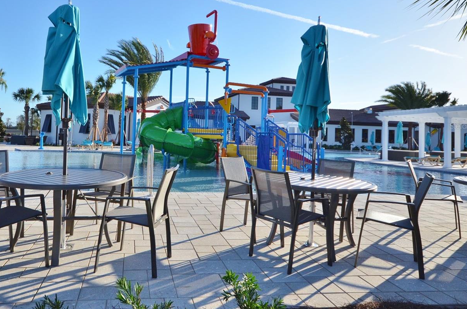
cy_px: 126
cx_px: 173
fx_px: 362
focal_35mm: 28
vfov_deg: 46.0
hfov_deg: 64.6
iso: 640
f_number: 7.1
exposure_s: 1/2000
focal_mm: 14
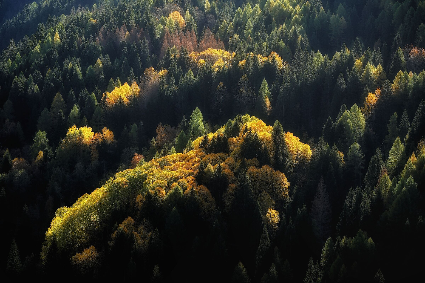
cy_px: 142
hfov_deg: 18.1
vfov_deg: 12.1
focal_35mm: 113
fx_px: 1334
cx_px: 212
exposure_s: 1/250
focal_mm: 113
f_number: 6.3
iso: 200
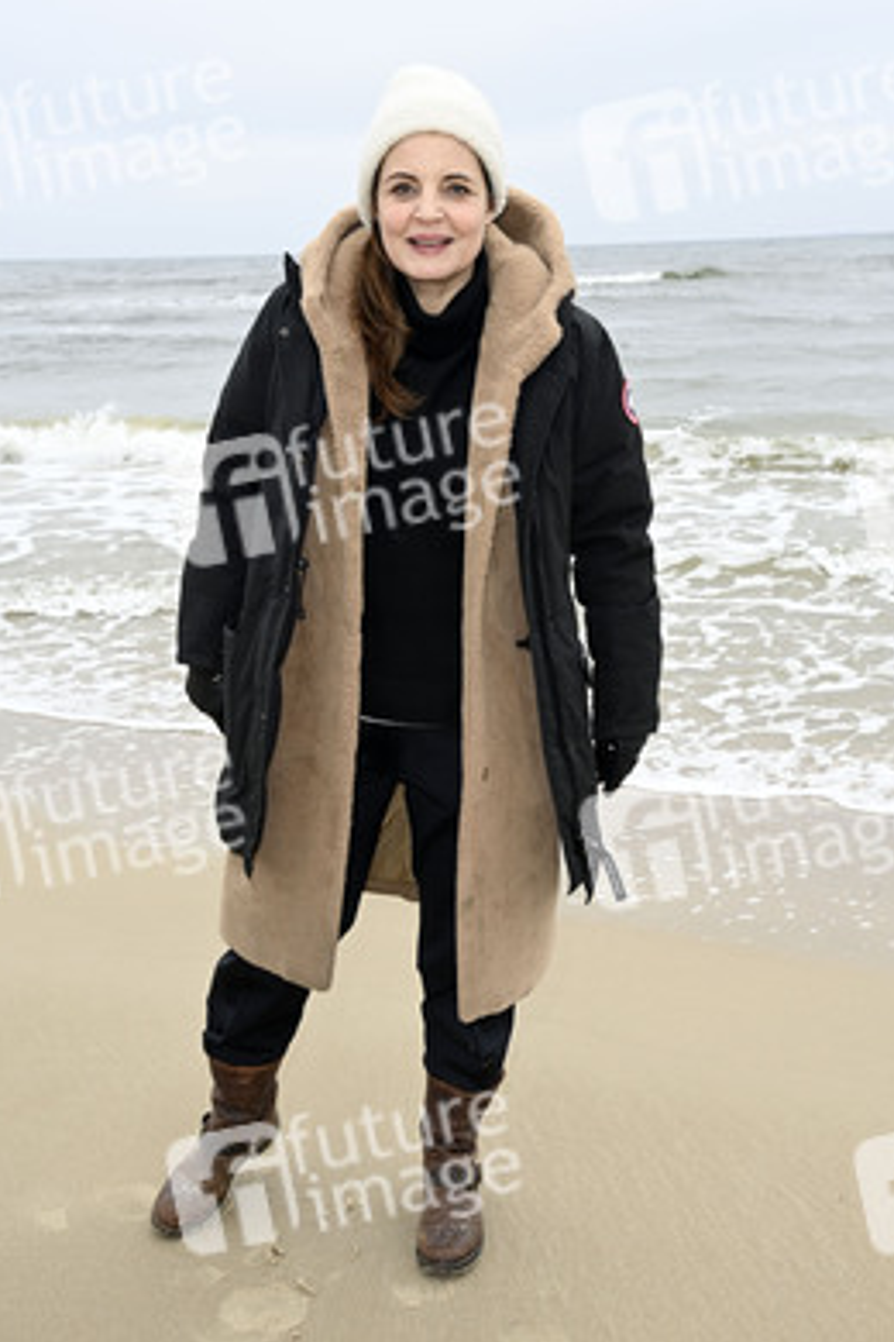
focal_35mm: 41
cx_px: 444
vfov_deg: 47.4
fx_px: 1527
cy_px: 657
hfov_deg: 32.6
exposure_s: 1/125
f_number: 10
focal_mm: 40
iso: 500
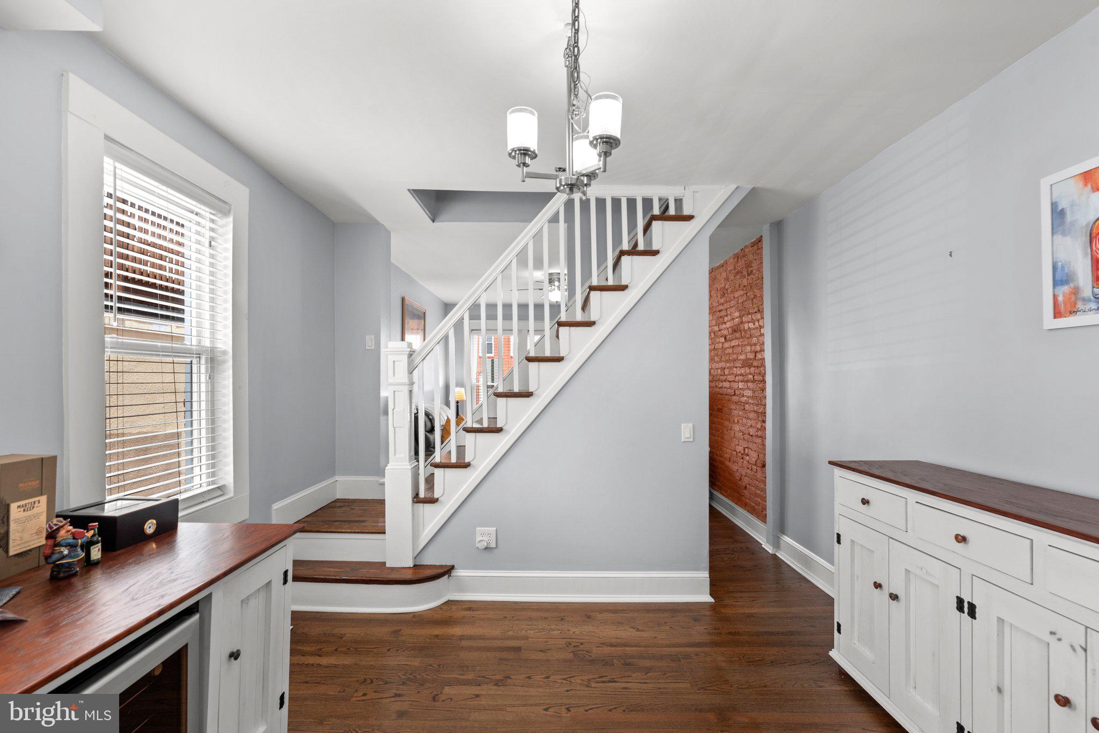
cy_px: 366
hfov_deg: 96.7
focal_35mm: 16
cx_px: 550
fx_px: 489
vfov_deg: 73.8
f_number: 8
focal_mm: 16
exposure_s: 1/15
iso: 200
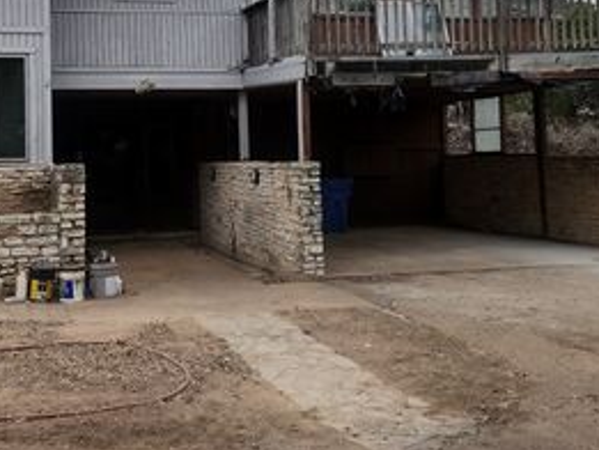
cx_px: 156
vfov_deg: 32.4
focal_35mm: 44
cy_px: 123
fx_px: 762
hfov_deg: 41.8
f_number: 1.8
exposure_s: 1/415
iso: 20
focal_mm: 5.4
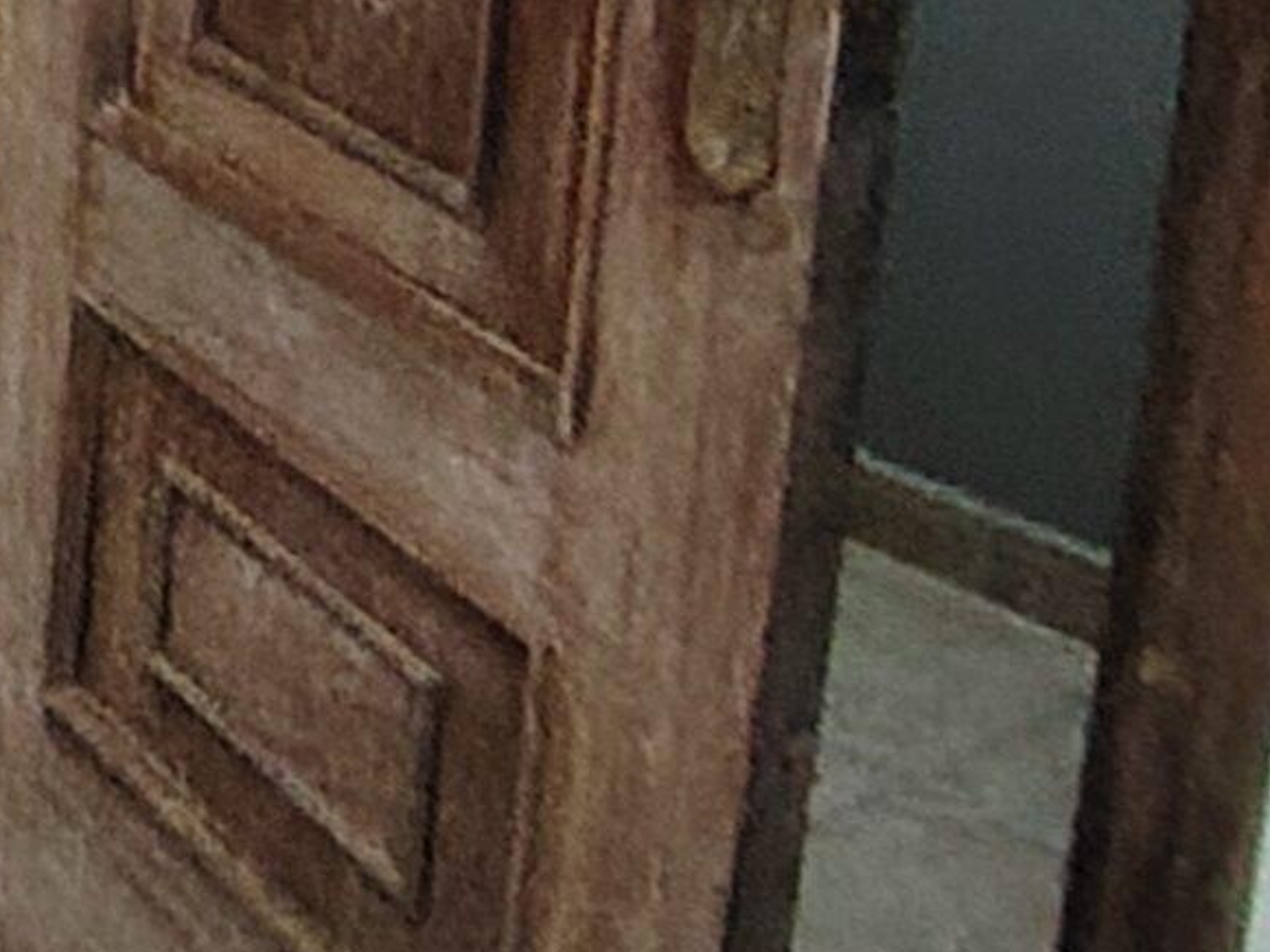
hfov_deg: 16.4
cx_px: -1531
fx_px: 2752
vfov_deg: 17.2
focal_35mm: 75
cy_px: -578
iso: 599
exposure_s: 1/33.3
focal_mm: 1.43
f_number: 2.2
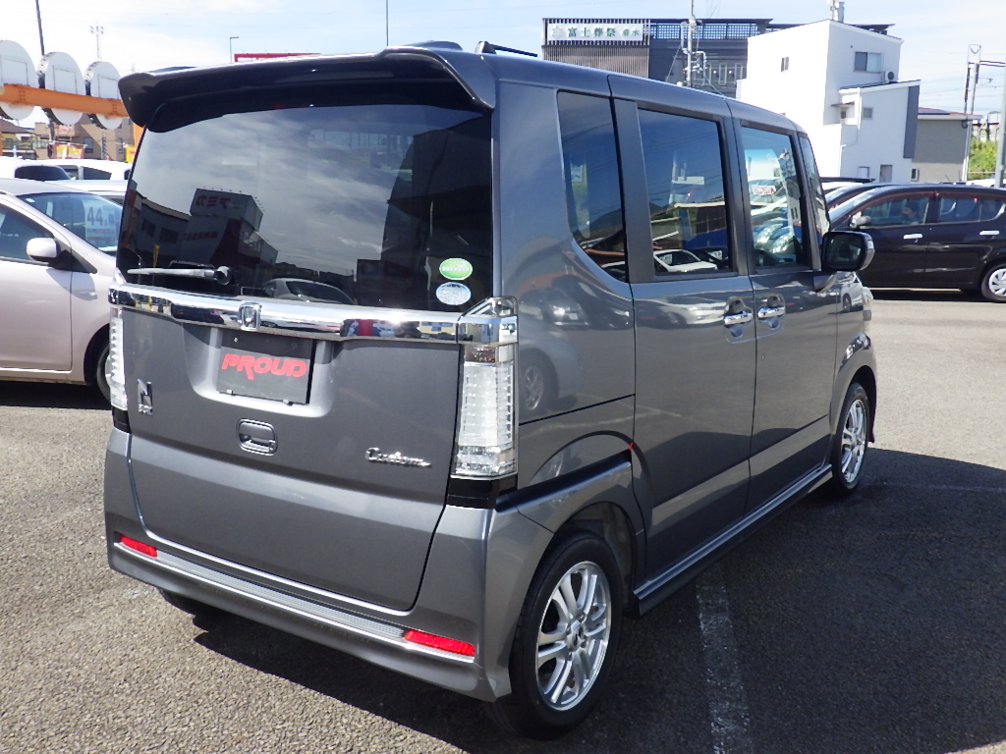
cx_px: 503
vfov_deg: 41.8
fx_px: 988
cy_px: 377
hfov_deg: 54.0
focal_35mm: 34
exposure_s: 1/640
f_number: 4.6
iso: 250
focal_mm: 6.1
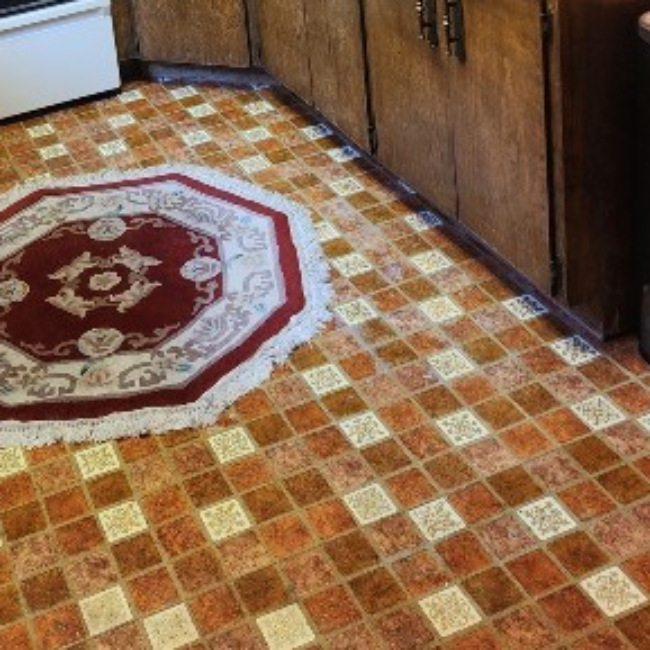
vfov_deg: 28.3
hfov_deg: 31.3
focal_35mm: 54
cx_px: 191
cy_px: -90
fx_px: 1147
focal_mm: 6.4
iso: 320
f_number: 1.8
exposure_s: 1/30
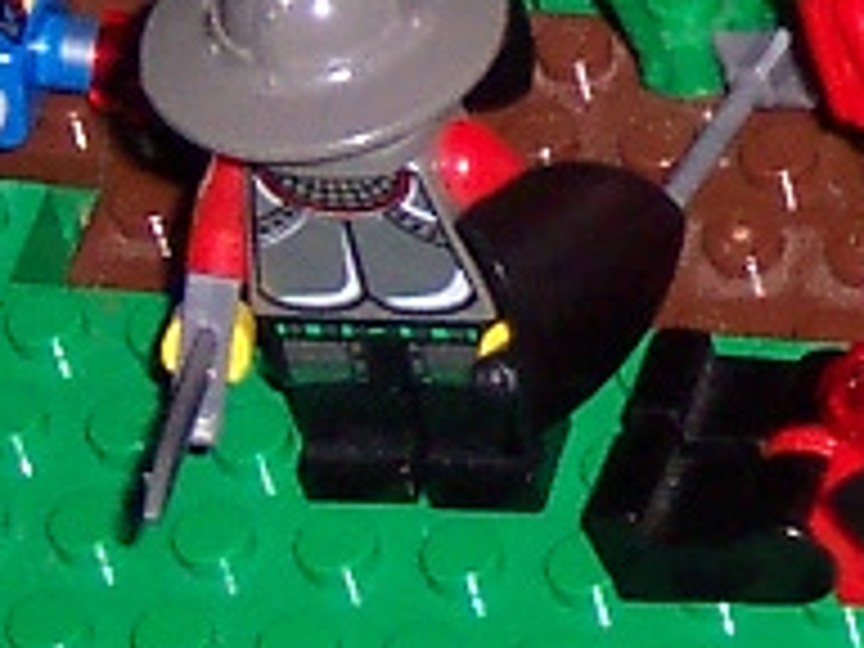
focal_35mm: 519
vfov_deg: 2.9
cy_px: -266
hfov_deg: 3.8
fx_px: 12954
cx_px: 1674
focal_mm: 12.8
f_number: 4
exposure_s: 1/90
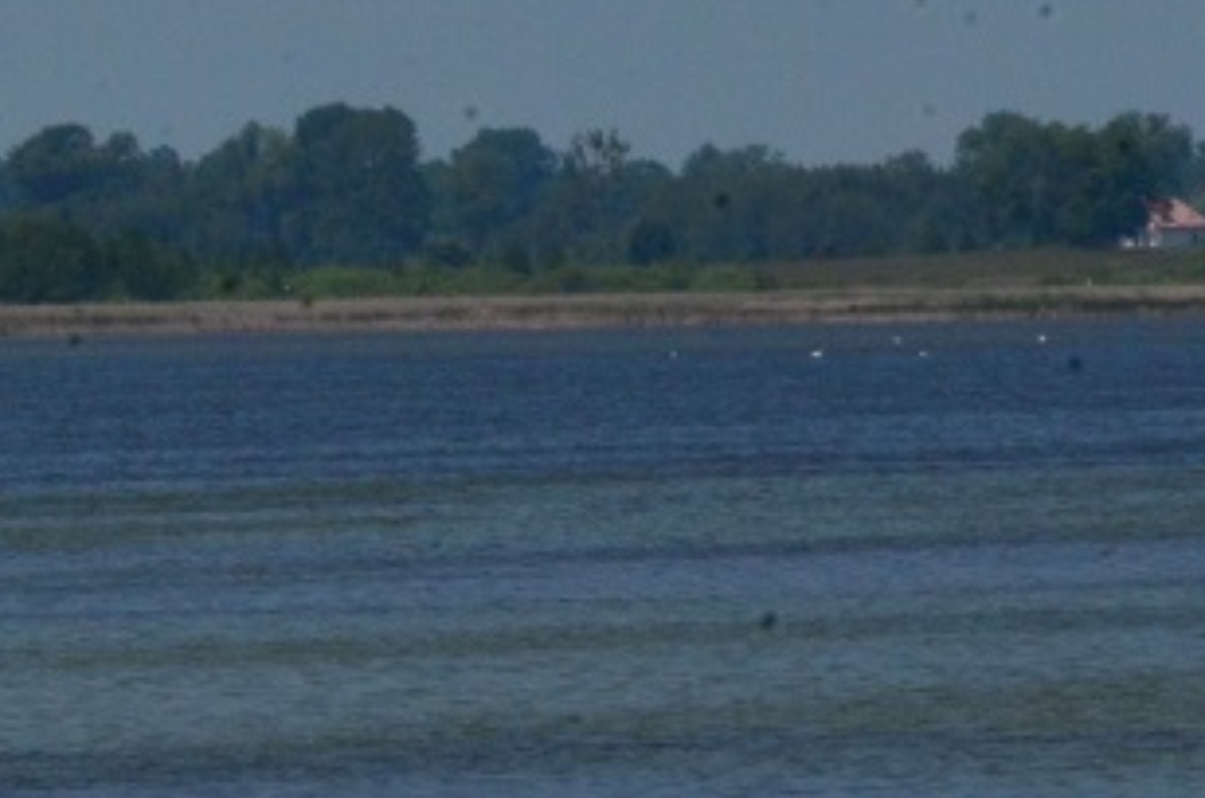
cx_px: -428
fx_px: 29261
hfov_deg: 2.4
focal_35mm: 876
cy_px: 280
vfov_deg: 1.6
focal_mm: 180
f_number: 36
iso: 720
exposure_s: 1/320
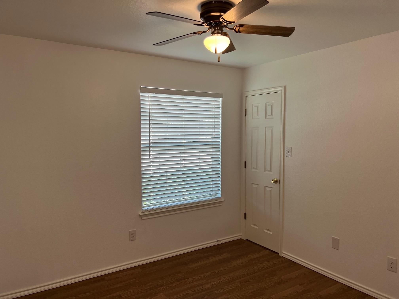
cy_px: 150
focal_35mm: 26
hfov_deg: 67.3
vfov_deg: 53.1
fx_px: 300
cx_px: 200
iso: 100
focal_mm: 5.7
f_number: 1.5
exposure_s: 1/120
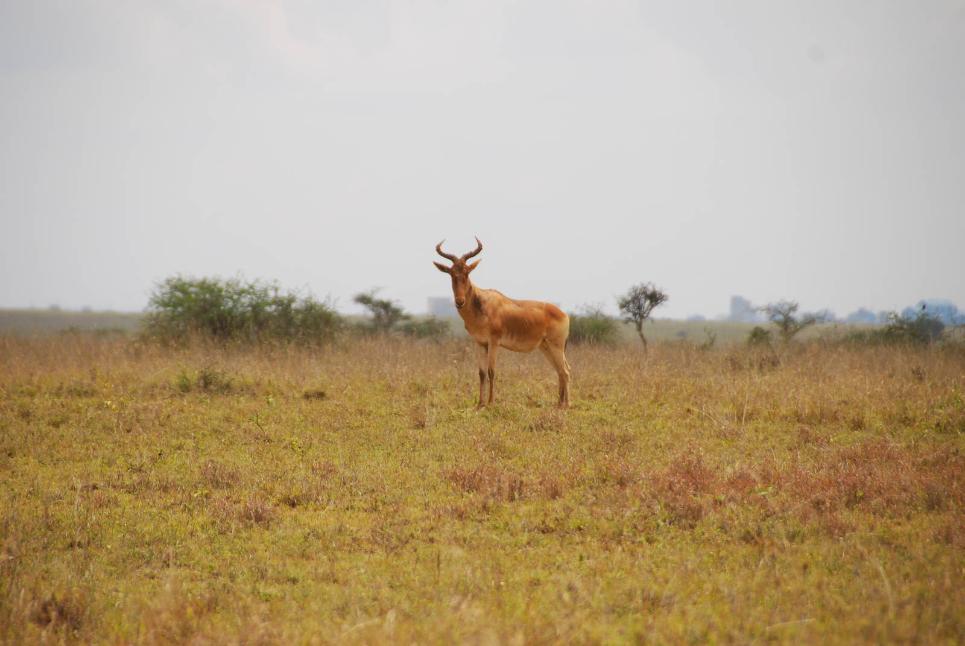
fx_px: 8051
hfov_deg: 6.9
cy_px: 323
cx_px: 482
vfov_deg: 4.6
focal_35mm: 300
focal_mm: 200
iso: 200
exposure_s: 1/800
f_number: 5.6
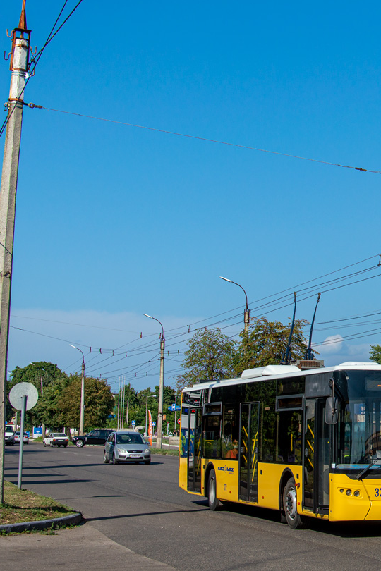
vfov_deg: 27.3
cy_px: 280
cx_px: 397
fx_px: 1175
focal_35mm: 74
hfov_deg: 17.9
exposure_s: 1/800
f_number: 7.1
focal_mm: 32
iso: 100
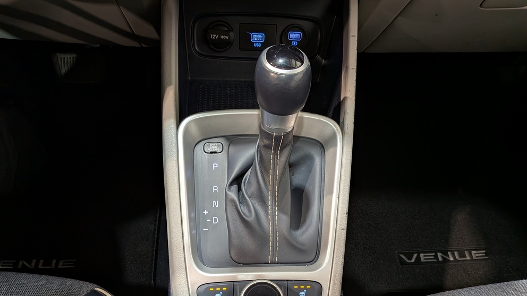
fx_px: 377
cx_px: 256
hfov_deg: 69.8
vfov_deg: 42.2
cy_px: 201
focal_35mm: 27
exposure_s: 1/33.3
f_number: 1.7
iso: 99
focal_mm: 4.53
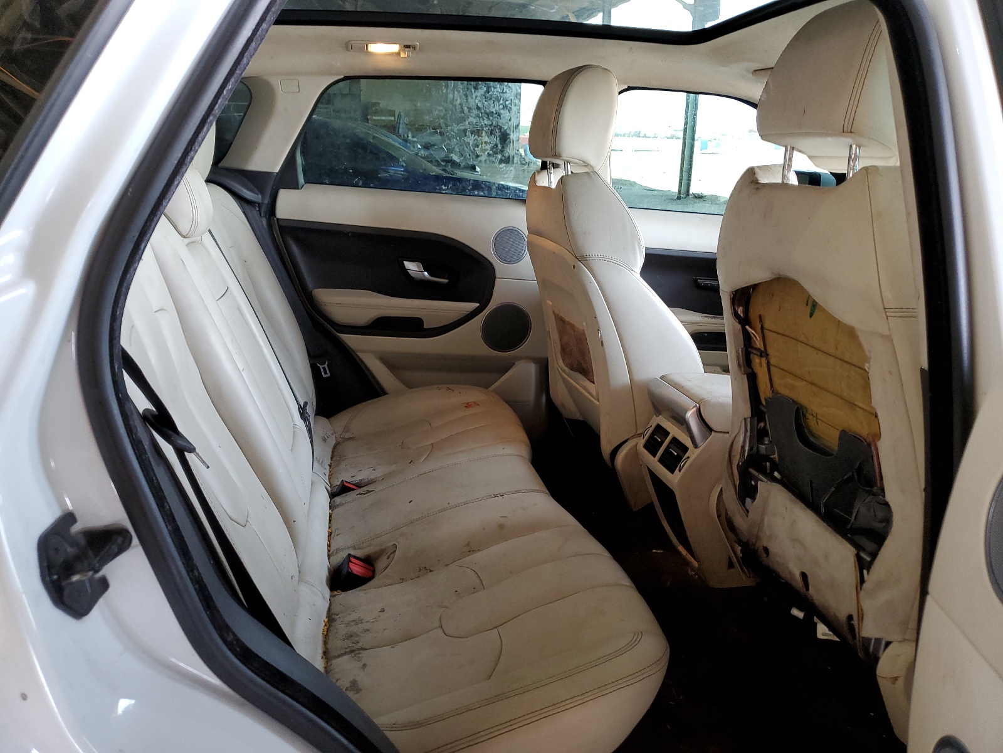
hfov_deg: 67.3
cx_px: 502
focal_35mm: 26
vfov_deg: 53.1
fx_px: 753
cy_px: 376
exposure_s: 1/60.2
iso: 100
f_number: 1.5
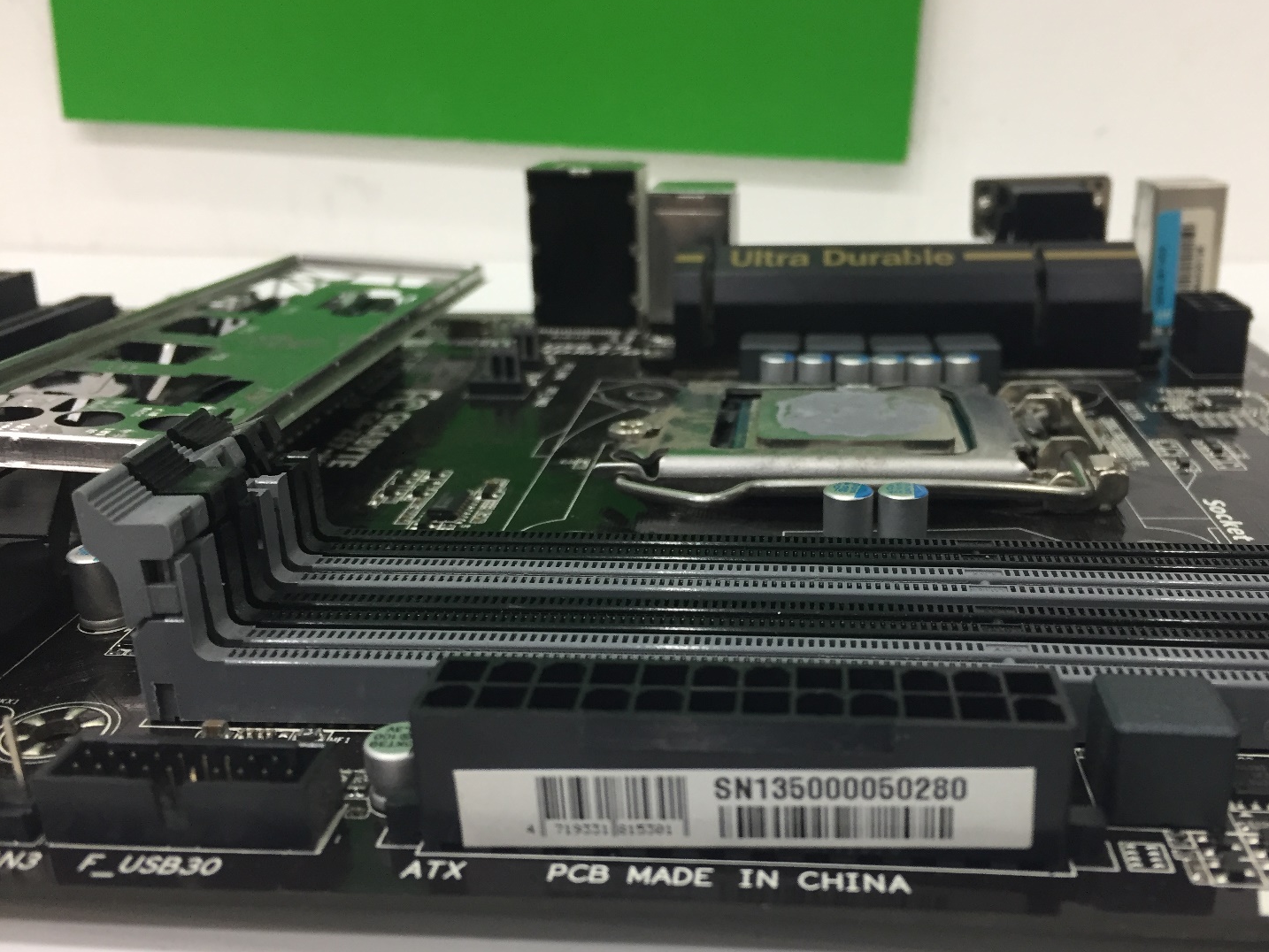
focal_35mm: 33
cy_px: 518
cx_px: 721
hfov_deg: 55.2
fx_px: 1210
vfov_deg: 42.9
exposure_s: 1/33
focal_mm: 4.15
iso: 125
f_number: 2.2
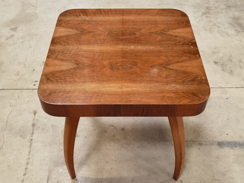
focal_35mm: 39
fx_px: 275
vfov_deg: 36.8
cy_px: 92
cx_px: 122
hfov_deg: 47.9
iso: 320
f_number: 1.9
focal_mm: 6.71
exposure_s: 1/33.3
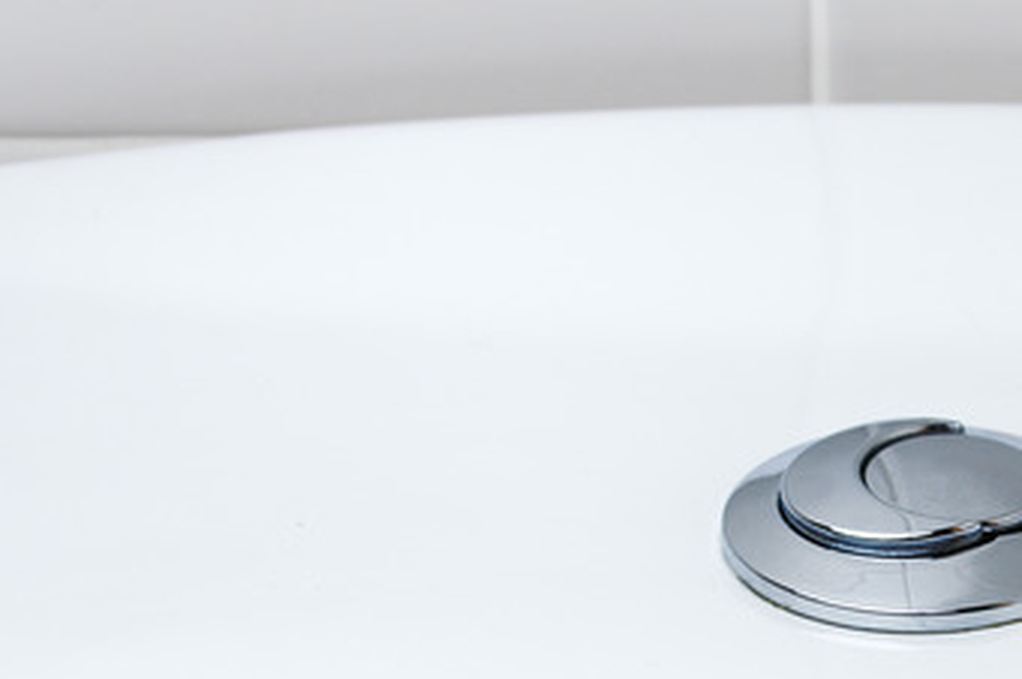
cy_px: 556
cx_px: 896
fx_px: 4680
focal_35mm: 165
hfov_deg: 12.4
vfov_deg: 8.3
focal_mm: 48
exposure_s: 1/125
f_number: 6.3
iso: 200
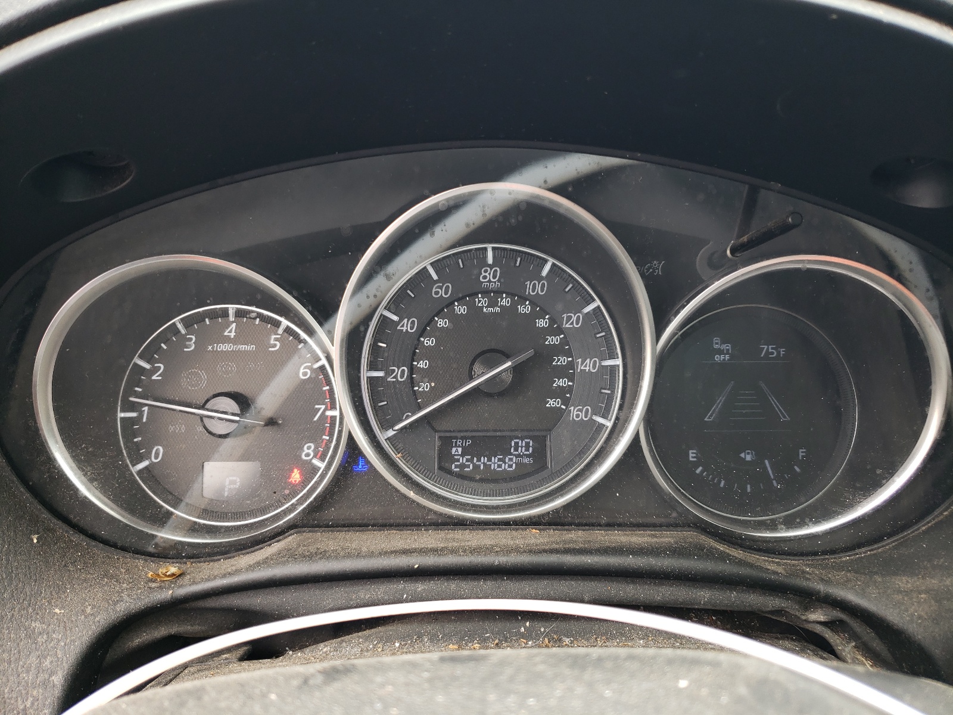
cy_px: 358
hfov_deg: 67.3
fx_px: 716
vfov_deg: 53.1
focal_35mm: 26
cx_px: 476
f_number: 1.5
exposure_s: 1/60.2
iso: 50
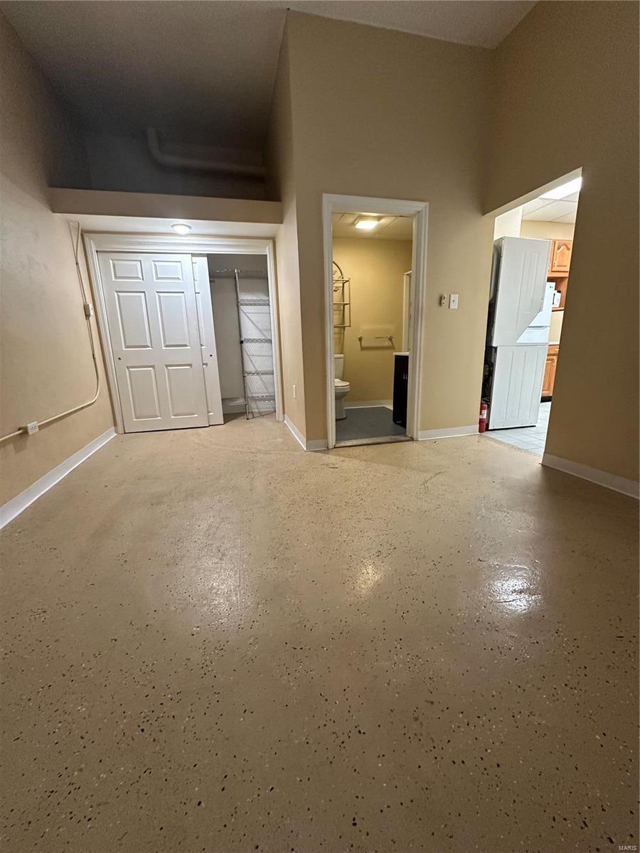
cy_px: 426
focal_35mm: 14
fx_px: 345
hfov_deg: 85.7
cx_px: 320
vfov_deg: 102.1
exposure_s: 1/60
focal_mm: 2.22
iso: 400
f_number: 2.2
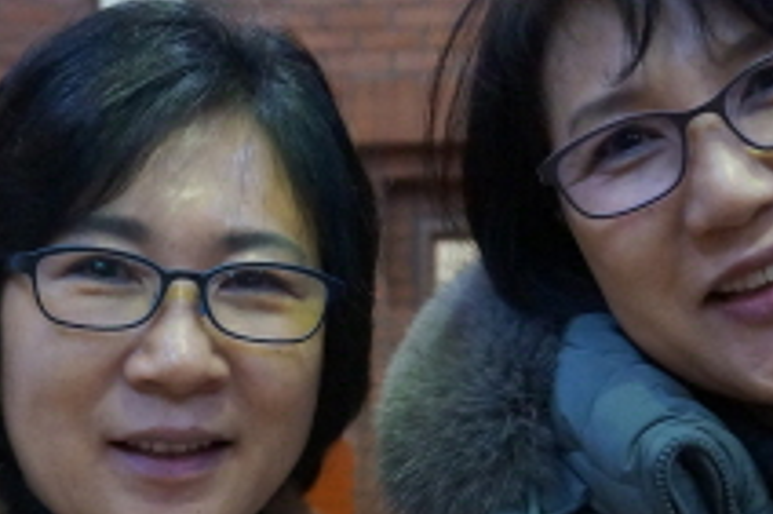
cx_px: 332
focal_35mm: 89
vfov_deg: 15.0
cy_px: 560
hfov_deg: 22.9
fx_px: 1909
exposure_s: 1/80
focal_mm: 18
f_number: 3.5
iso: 3200
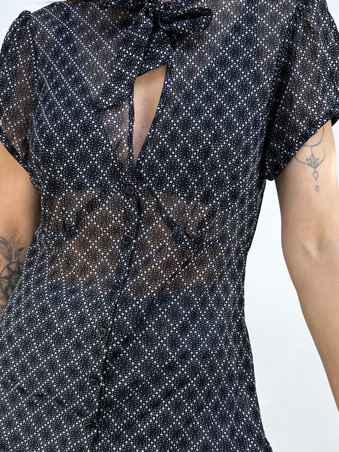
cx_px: 158
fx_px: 457
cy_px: 254
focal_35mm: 35
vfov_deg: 52.5
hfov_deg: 40.7
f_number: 1.78
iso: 80
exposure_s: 1/409
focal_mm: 6.86
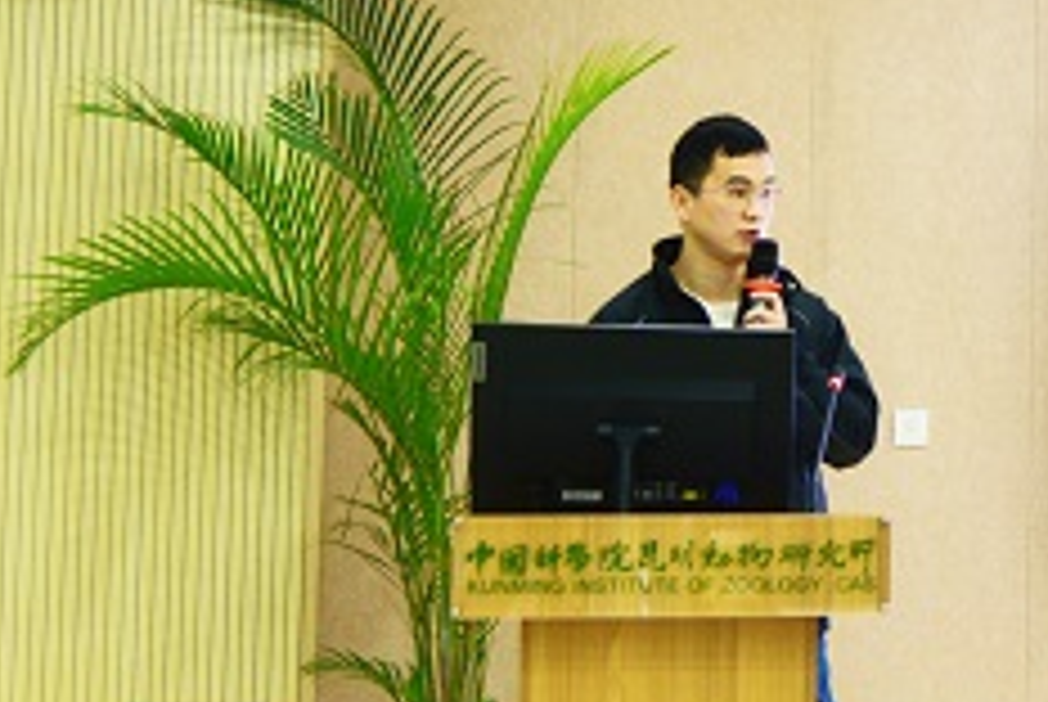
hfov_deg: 21.5
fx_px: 2623
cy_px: 58
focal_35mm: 90
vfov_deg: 15.1
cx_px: 1142
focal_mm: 35
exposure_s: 1/40
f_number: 4
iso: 160
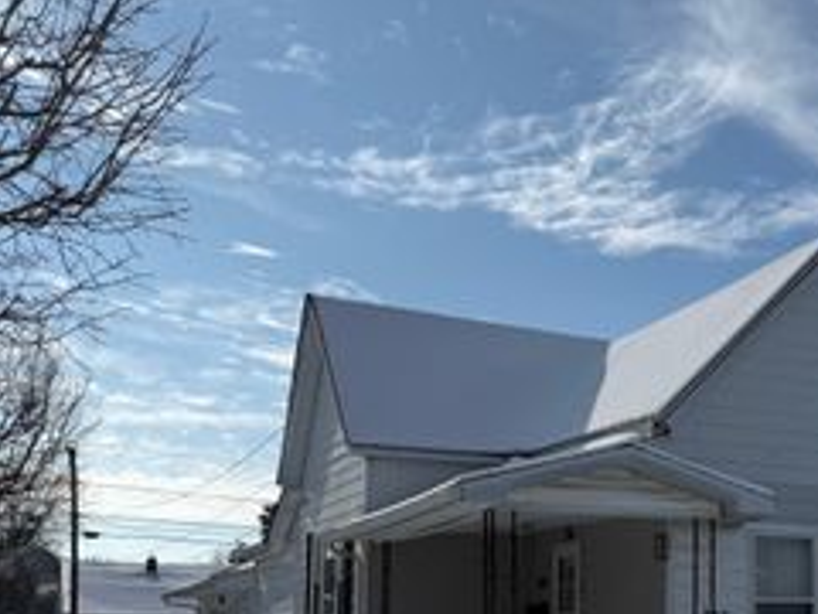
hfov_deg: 35.1
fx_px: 1182
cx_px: 794
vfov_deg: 27.8
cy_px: 578
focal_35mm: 50
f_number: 1.78
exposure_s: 1/14286
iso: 64
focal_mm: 6.76
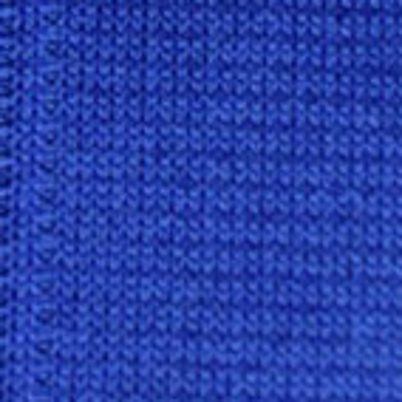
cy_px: -539
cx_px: -296
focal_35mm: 234
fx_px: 3074
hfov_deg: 7.3
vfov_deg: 7.1
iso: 400
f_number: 11
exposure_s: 1/40
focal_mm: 26
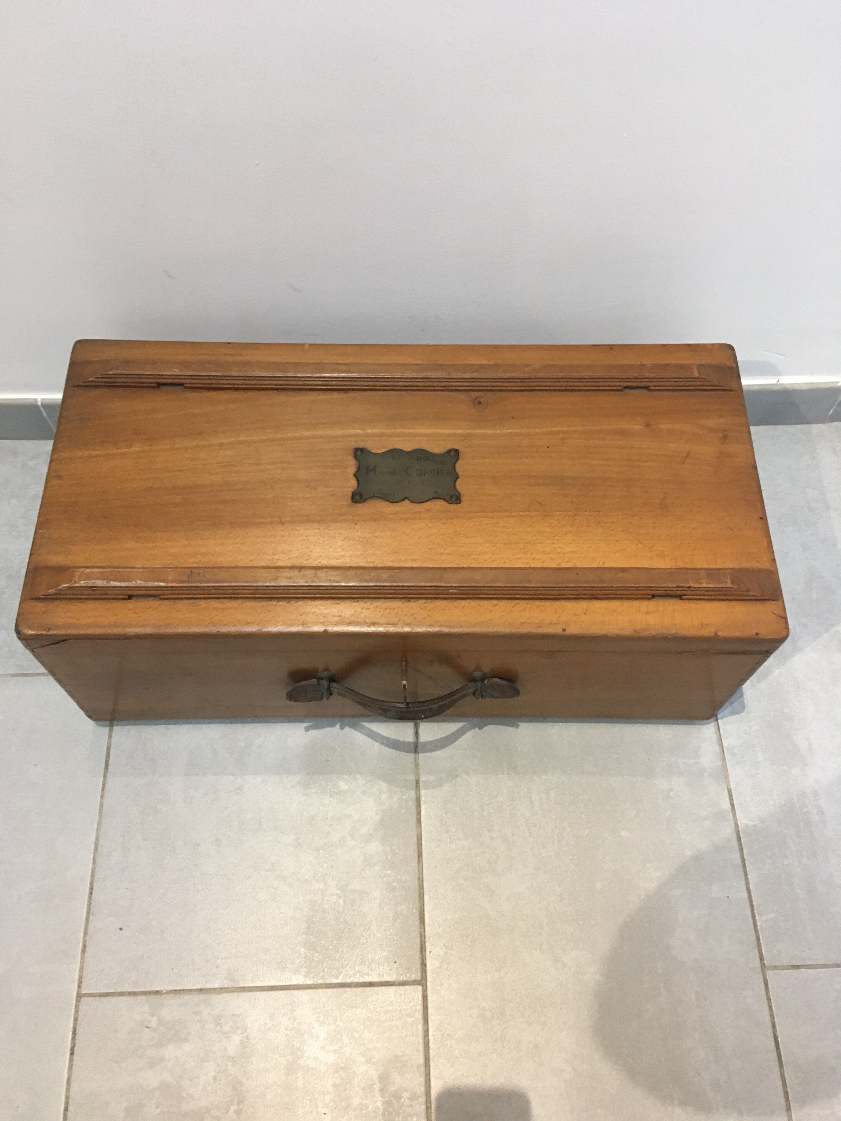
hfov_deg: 48.2
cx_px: 420
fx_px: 939
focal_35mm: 29
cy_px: 560
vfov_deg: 61.7
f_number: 2.2
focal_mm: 4.15
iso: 200
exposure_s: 1/20
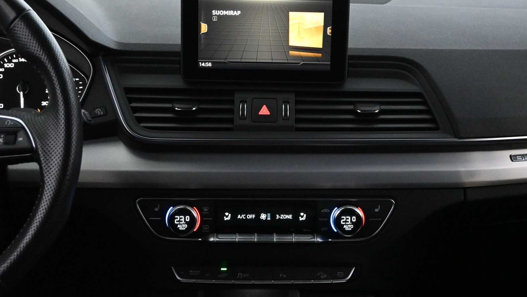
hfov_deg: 36.6
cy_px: 133
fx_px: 796
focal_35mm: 57
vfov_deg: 21.1
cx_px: 264
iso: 10000
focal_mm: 36
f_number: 5.3
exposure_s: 1/60
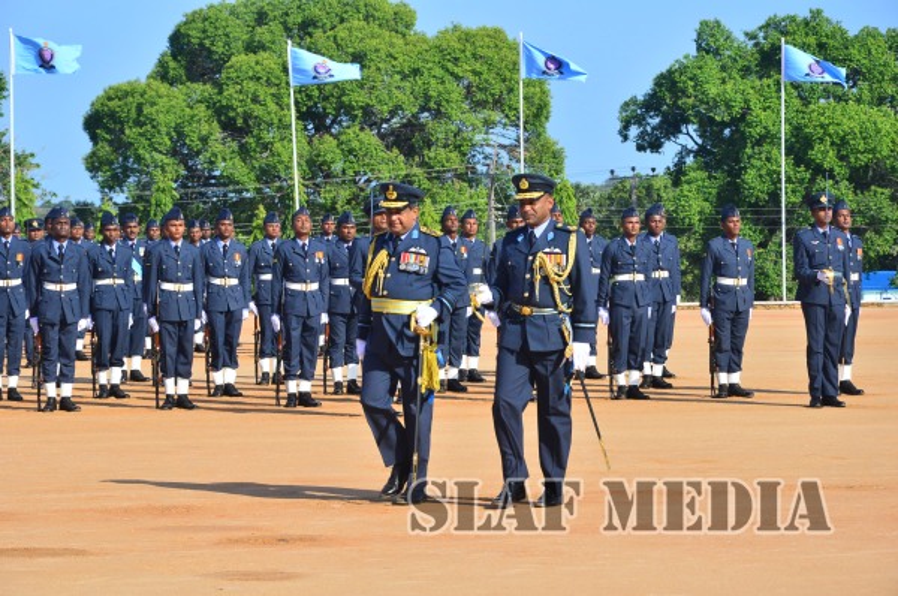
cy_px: 298
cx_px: 449
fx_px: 3362
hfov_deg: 15.2
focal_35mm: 135
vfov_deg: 10.1
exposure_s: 1/400
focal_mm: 90
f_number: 10
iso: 200
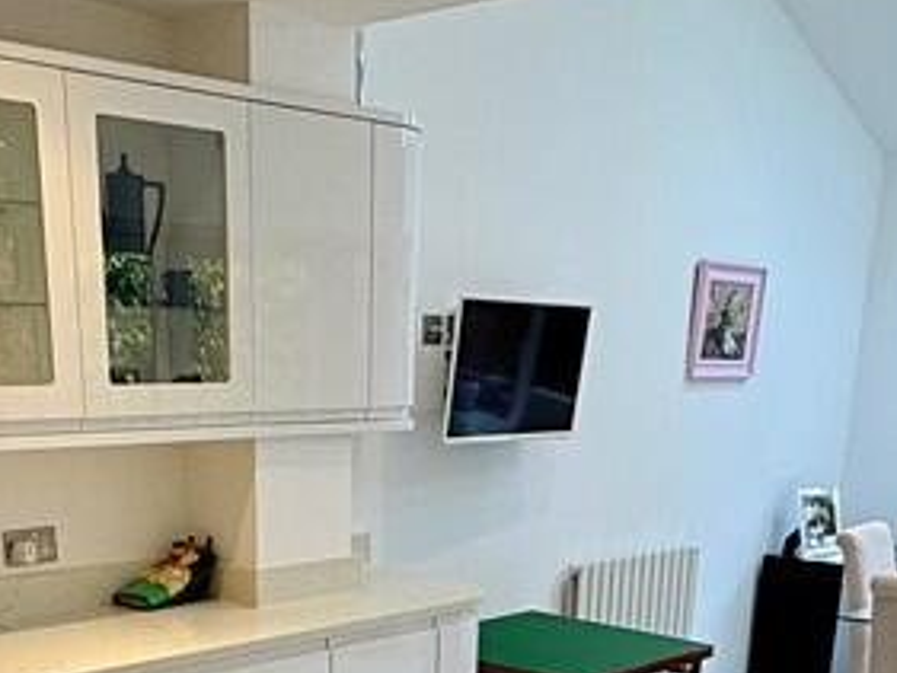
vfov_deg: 25.3
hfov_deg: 37.4
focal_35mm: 51
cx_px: 377
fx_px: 1322
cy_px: 839
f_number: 2.2
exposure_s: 1/100
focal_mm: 2.22
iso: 100
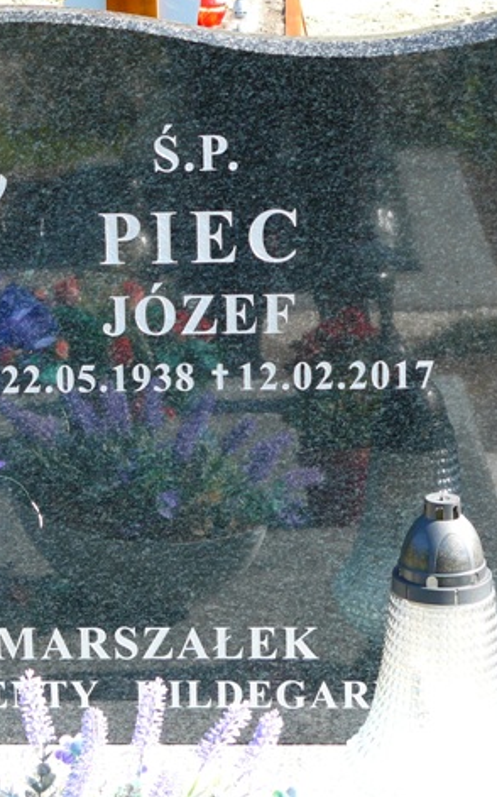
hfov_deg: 11.7
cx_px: 42
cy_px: 394
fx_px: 2408
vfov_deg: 18.8
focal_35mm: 111
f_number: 3.6
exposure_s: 1/125
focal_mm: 12.9
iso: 100
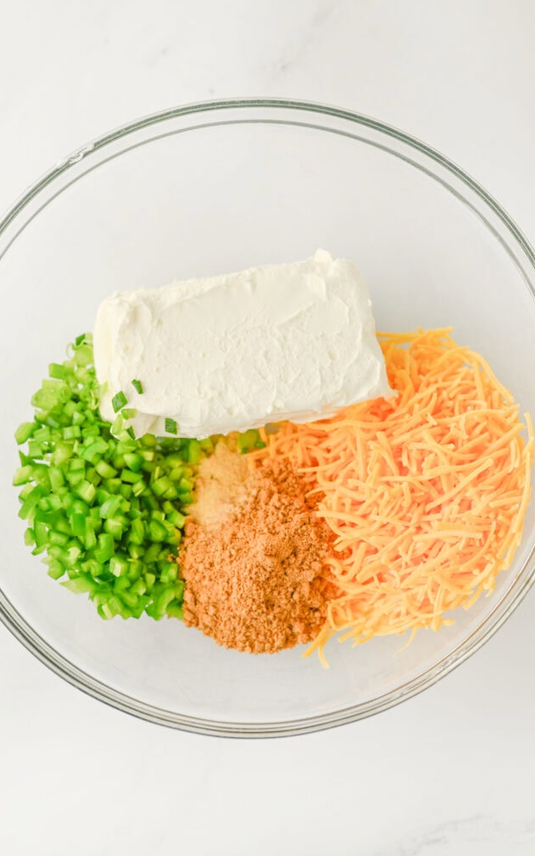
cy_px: 434
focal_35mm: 52
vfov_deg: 38.9
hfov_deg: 24.9
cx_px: 275
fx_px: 1213
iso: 110
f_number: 5
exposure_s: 1/100
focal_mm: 50
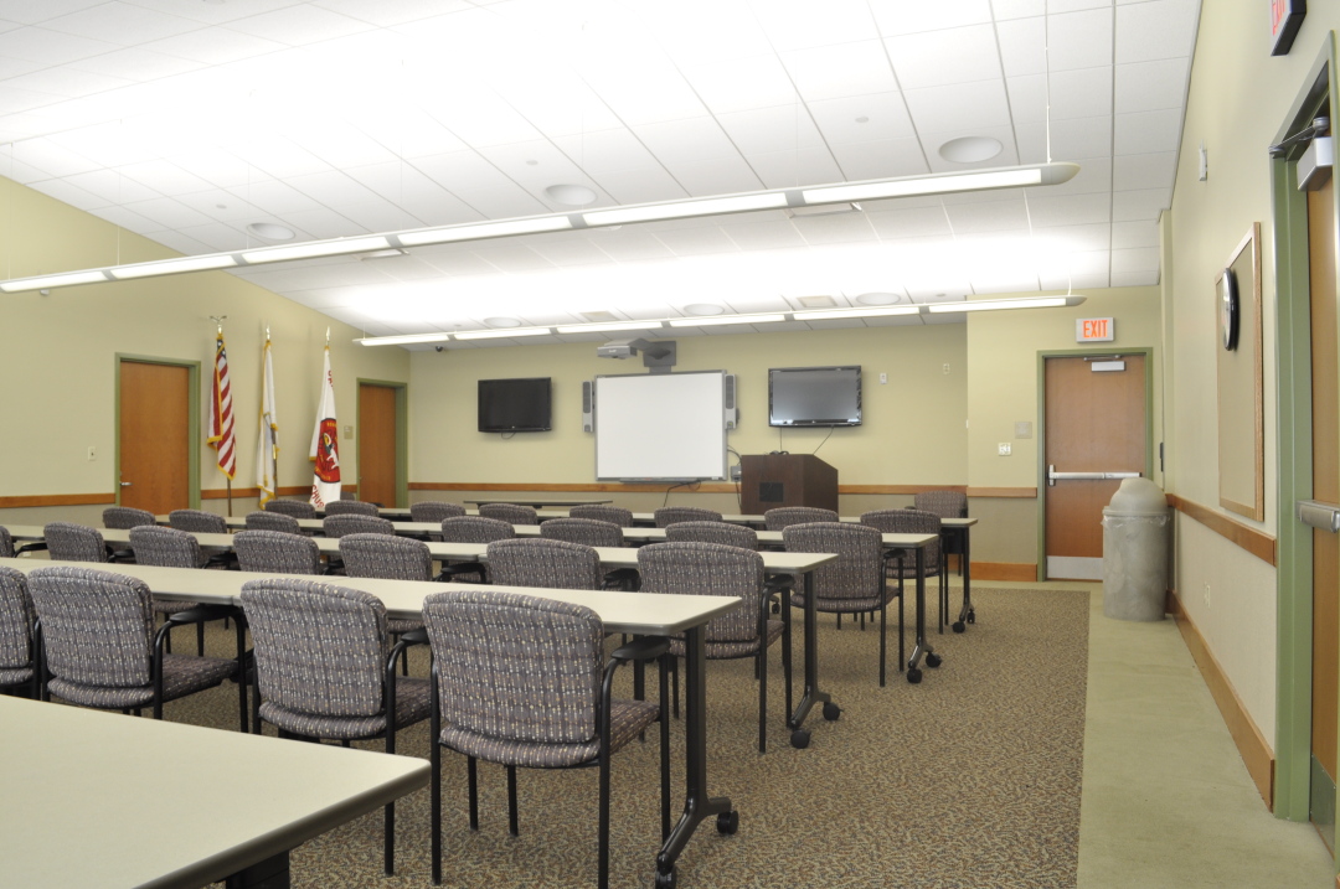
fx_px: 1004
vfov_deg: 47.8
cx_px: 670
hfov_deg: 67.5
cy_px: 444
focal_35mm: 27
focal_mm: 18
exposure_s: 1/10
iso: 400
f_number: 8
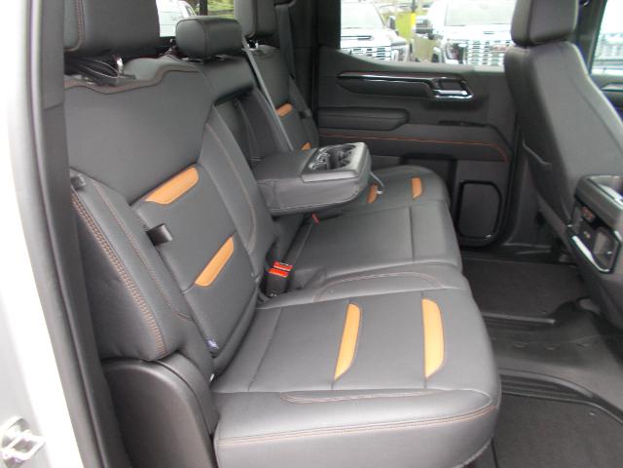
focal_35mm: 26
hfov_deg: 67.3
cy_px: 234
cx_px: 312
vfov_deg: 53.1
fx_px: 468
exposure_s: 1/13
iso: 200
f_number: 3.2
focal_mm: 4.6
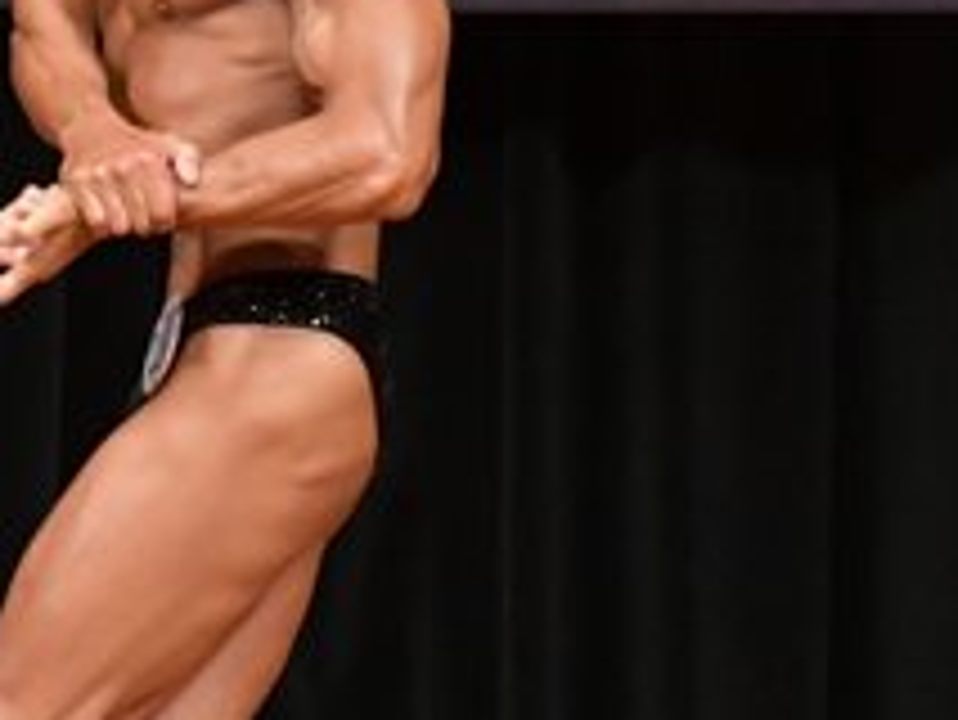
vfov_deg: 1.6
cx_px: 160
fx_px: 26140
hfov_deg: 2.1
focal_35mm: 944
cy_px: 378
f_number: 5.6
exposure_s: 1/400
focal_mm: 180
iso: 5000
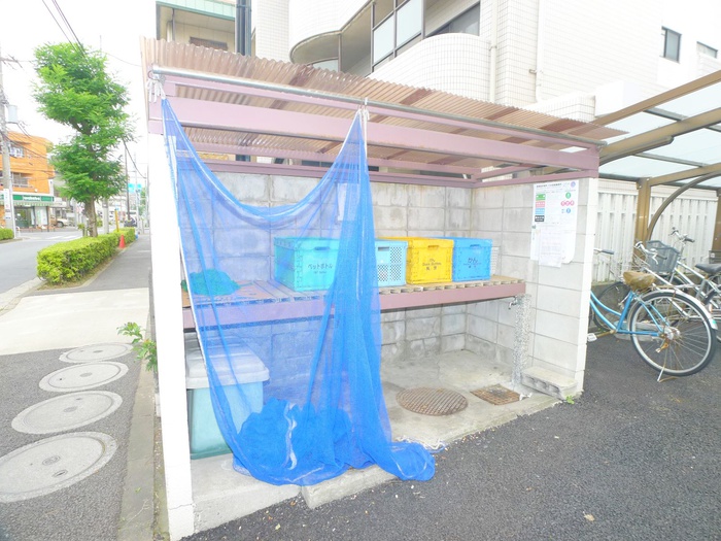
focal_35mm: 24
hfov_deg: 71.6
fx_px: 500
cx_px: 360
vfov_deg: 56.8
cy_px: 270
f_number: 2.8
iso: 100
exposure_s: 1/250
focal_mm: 5.1
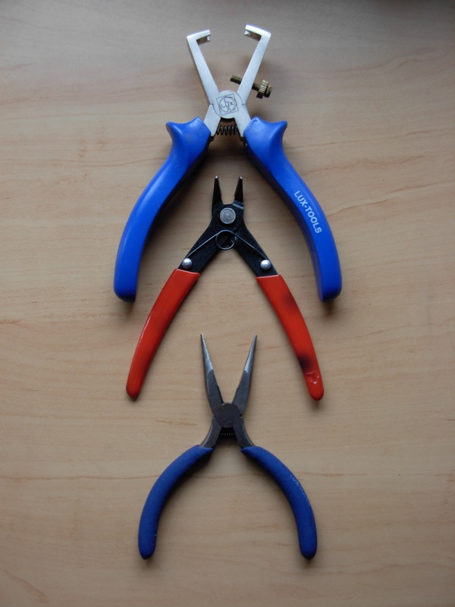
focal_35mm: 38
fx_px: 666
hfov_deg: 37.7
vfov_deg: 49.0
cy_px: 304
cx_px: 228
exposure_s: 1/49.3
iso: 79
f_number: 2.9
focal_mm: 6.3
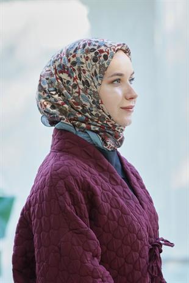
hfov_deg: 12.5
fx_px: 865
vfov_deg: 18.6
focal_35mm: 110
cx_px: 94
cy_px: 142
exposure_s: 1/125
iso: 500
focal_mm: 110
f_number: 4.5
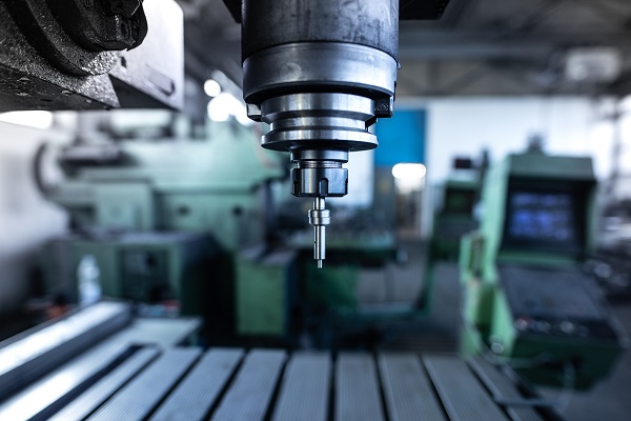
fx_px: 351
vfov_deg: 61.9
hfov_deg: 84.0
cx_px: 316
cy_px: 210
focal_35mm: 20
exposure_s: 1/60
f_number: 1.8
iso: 320
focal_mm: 20
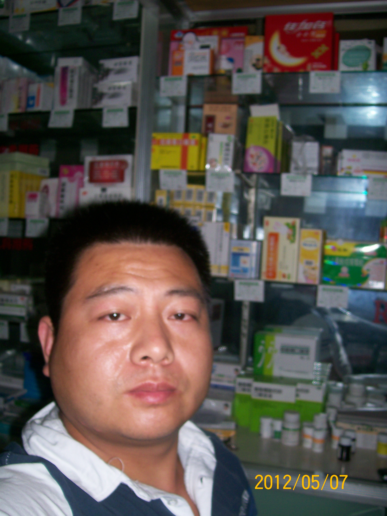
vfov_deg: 51.4
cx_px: 194
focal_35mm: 36
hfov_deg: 39.7
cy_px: 258
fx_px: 537
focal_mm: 6
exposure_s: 1/64
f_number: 2.7
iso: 80
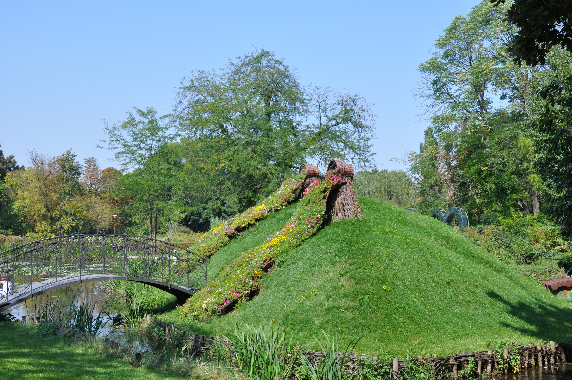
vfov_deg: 25.7
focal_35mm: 52
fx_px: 833
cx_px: 286
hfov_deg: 37.9
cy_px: 190
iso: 200
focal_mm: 35
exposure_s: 1/320
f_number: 9
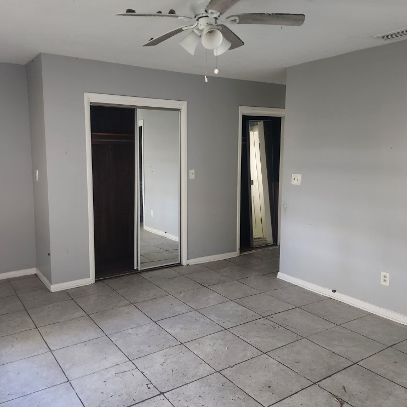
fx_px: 372
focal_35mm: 28
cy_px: 204
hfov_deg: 57.2
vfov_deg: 57.3
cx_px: 185
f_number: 1.8
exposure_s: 1/24
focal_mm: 5.54
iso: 640
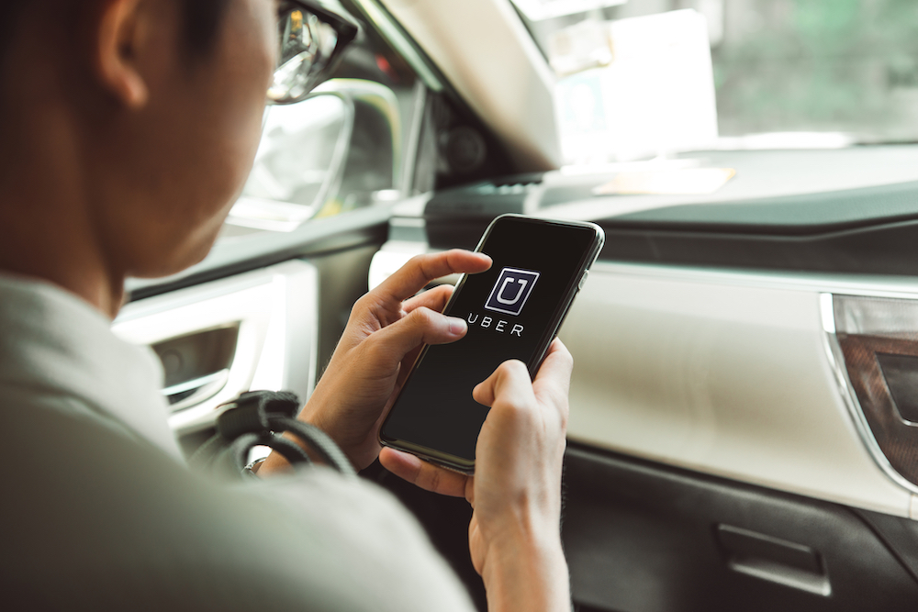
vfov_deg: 28.1
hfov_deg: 41.1
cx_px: 459
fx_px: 1224
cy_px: 306
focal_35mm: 48
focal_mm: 48
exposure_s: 1/100
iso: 200
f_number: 3.5
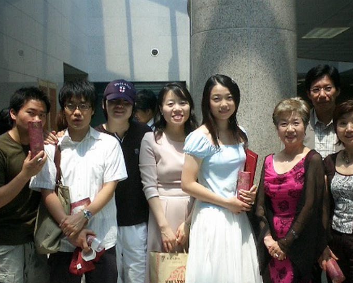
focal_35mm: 53
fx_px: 554
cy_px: 194
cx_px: 193
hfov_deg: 35.3
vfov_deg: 28.4
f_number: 3.5
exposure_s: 1/100
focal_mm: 5.6
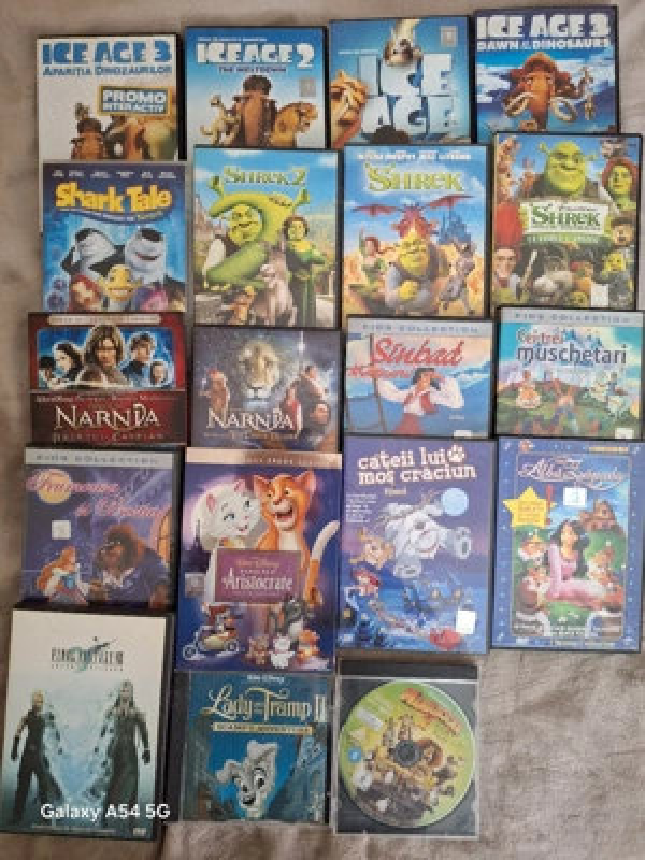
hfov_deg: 58.9
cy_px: 430
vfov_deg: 73.9
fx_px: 571
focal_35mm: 23
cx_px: 322
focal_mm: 5.54
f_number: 1.8
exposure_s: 1/25
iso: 400
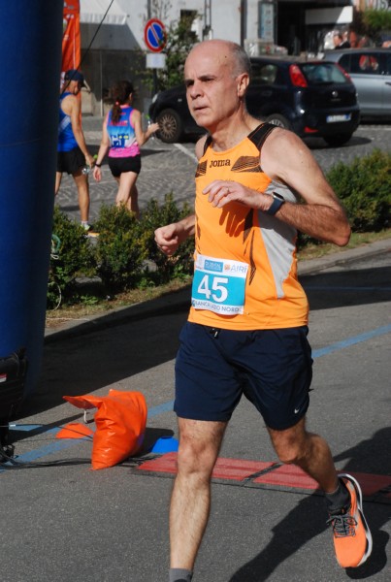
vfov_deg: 21.9
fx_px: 1507
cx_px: 196
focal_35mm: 93
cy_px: 291
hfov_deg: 14.8
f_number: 9
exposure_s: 1/2000
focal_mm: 62
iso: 1000
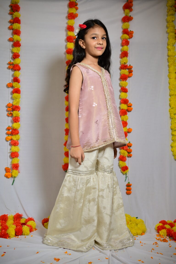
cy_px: 132
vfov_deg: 48.5
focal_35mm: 40
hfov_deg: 33.4
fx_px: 294
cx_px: 88
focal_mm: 40
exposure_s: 1/160
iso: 160
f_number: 3.2
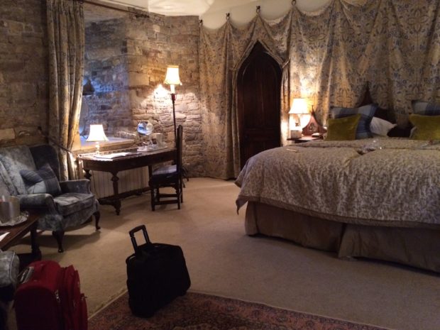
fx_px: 381
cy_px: 165
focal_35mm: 30
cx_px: 220
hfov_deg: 60.0
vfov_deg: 46.8
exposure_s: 1/15
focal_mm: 4.12
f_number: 2.2
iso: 500
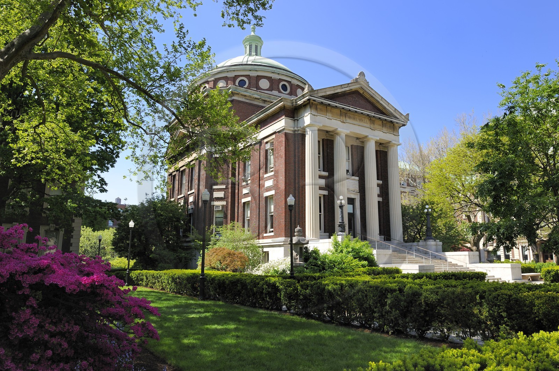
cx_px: 280
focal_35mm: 26
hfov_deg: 69.5
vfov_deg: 49.4
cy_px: 186
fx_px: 403
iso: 200
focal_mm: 26
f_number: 10
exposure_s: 1/160
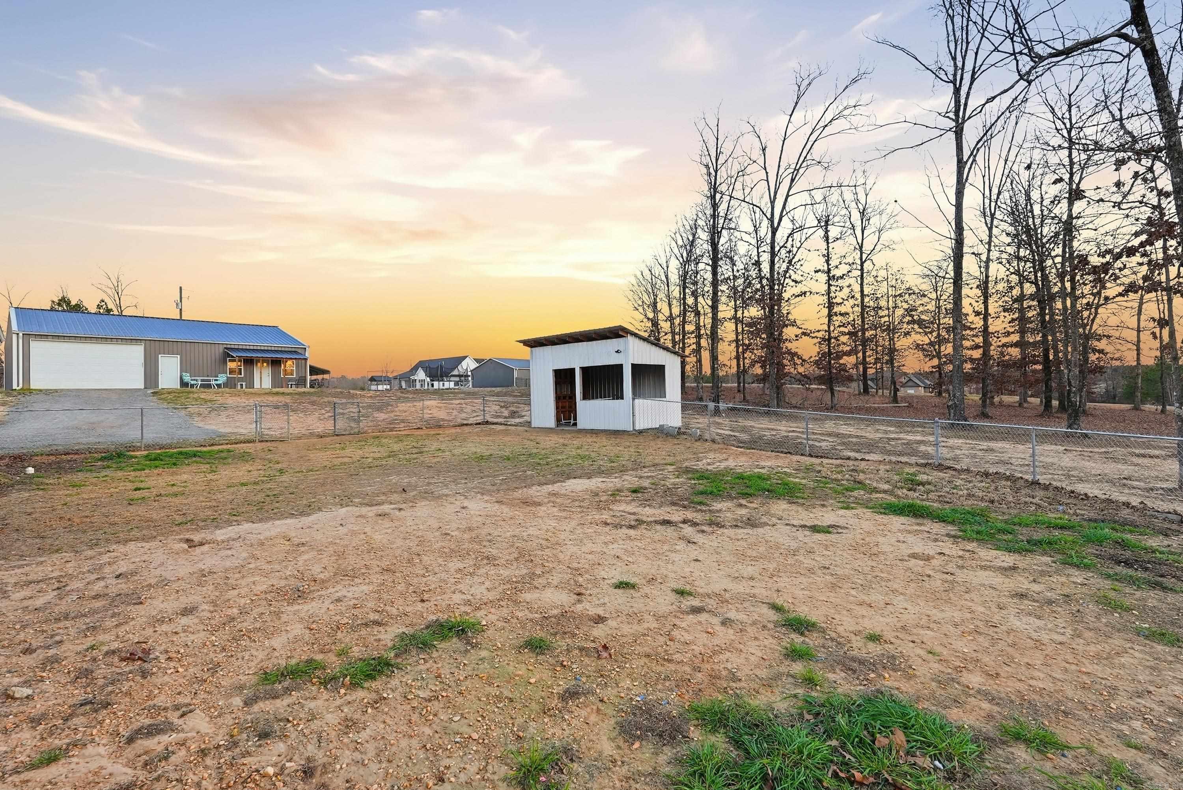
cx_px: 592
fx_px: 526
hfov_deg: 96.7
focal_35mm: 16
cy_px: 395
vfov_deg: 73.8
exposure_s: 1/160
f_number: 9
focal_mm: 16
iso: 640
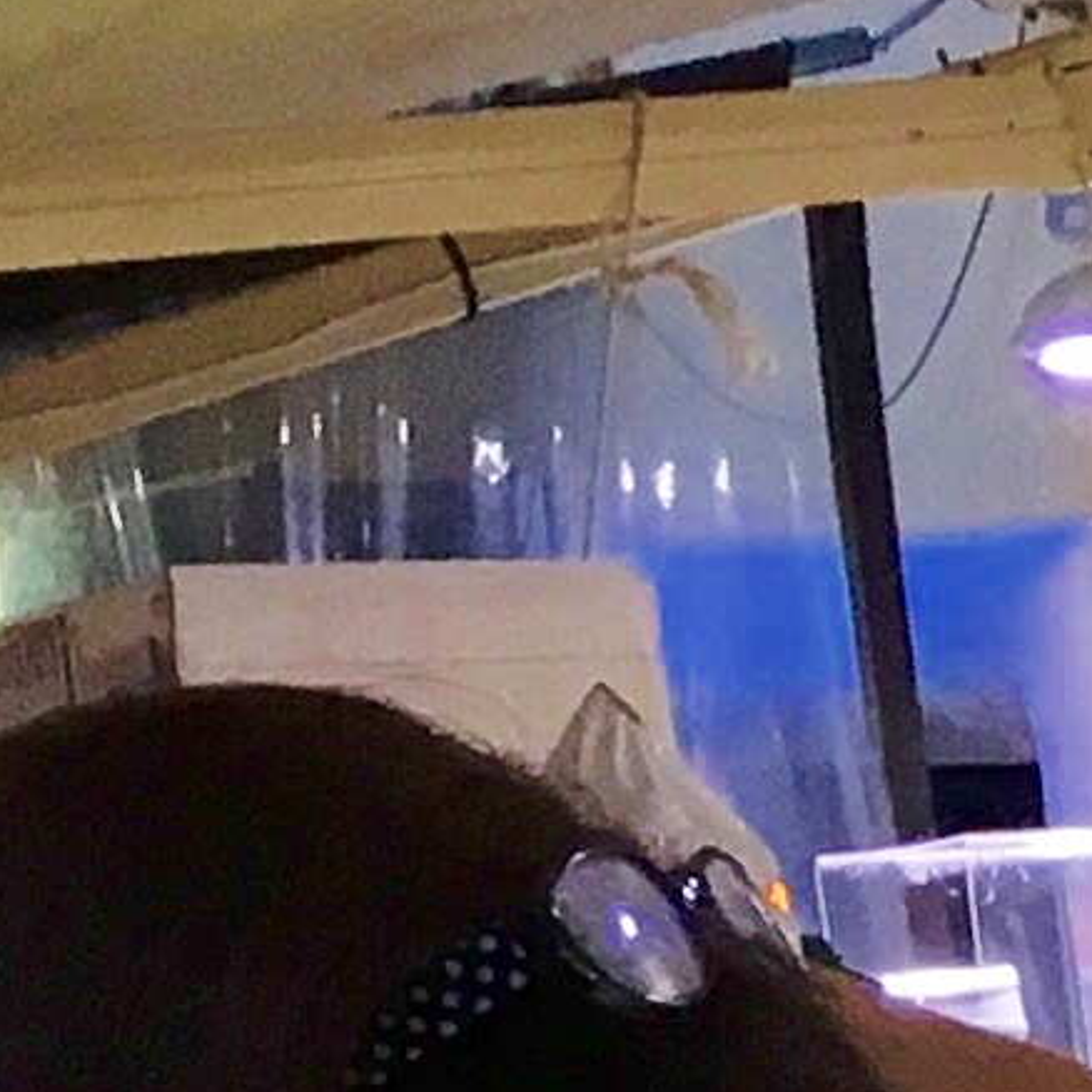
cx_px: 3338
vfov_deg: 6.9
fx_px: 8423
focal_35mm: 236
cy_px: 2959
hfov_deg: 6.7
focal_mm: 4.15
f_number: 2.2
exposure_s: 1/33
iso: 40
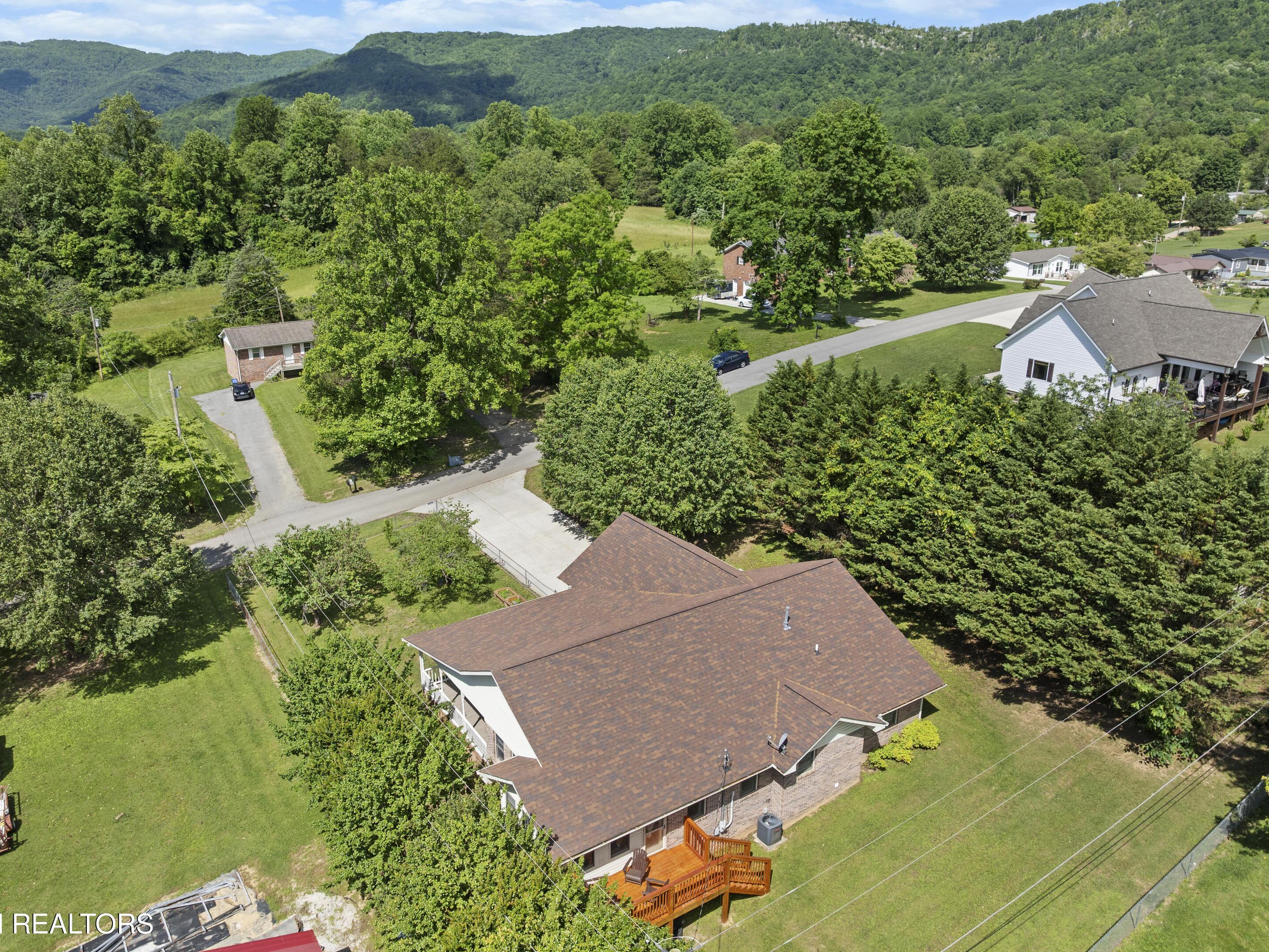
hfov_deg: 69.4
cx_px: 608
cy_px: 474
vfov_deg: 54.9
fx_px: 917
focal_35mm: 25
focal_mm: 12.29
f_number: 2.8
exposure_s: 1/100
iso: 120
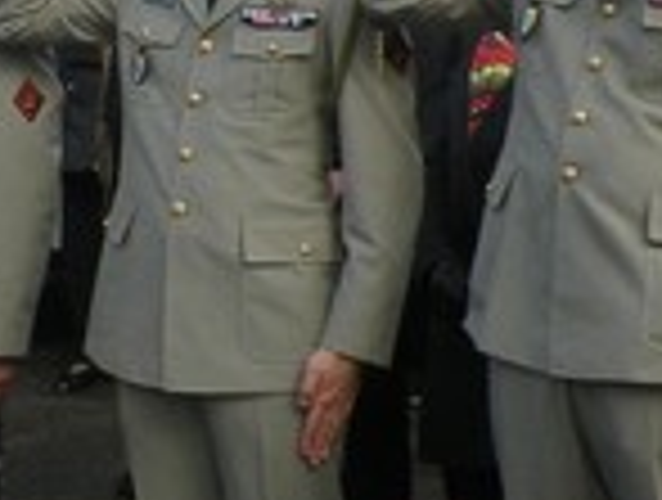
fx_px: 3432
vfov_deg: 8.2
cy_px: -171
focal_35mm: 179
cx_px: -182
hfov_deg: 10.8
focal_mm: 5.8
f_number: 5
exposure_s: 1/155
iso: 64
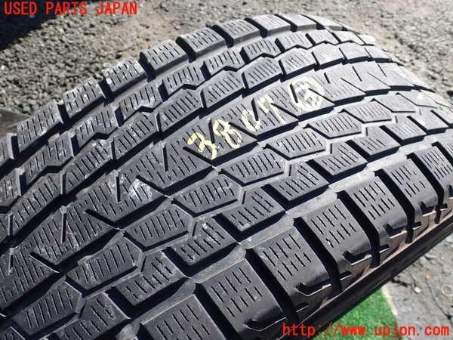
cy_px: 170
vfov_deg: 46.8
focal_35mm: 30
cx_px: 226
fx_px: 393
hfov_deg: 60.0
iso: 100
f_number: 3.2
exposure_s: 1/320
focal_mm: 5.4
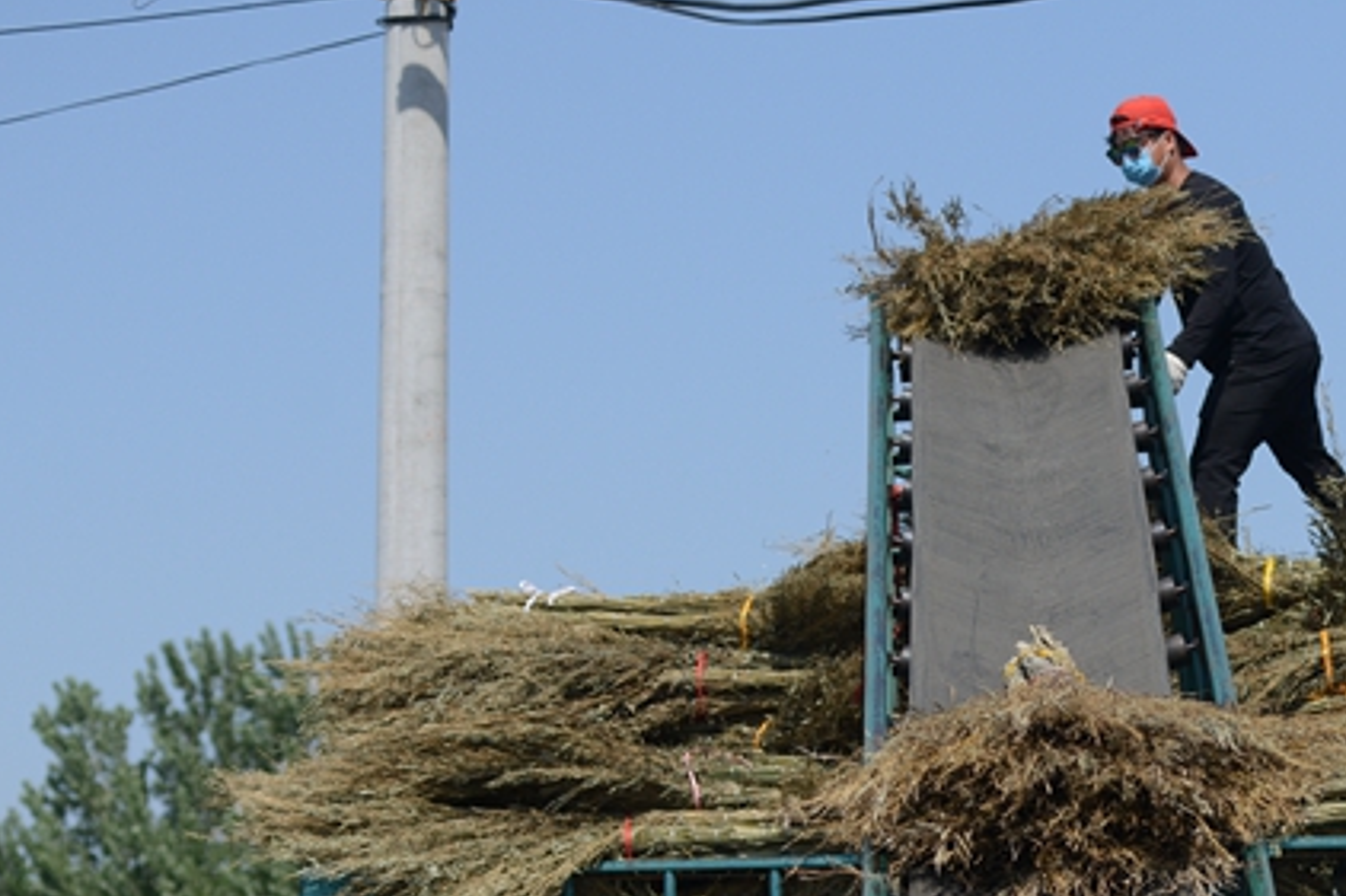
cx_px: 1053
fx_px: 6241
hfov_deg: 12.3
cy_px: 821
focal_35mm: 167
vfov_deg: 8.2
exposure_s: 1/5000
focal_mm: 80
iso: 400
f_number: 4
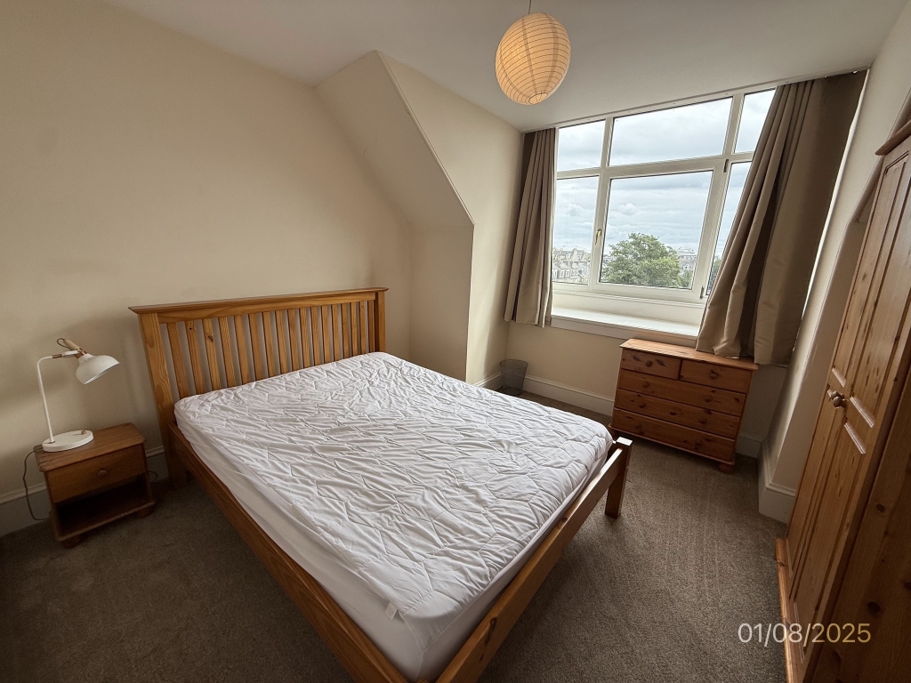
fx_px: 368
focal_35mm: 14
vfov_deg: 85.7
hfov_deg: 102.1
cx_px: 456
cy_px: 342
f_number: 2.2
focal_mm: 2.22
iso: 64
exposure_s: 1/347
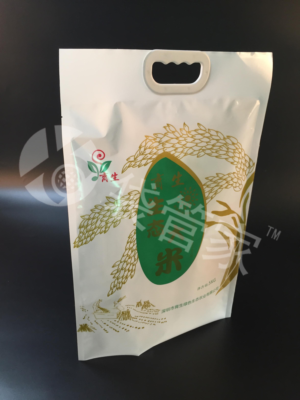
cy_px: 200
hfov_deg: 48.2
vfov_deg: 61.7
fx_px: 335
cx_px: 150
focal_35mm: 29
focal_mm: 4.15
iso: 125
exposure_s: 1/33
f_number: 2.2
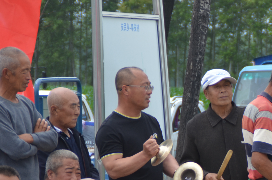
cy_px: 199
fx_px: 3182
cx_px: 297
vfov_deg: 3.2
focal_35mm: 422
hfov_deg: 4.9
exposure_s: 1/500
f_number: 6
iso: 200
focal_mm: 120
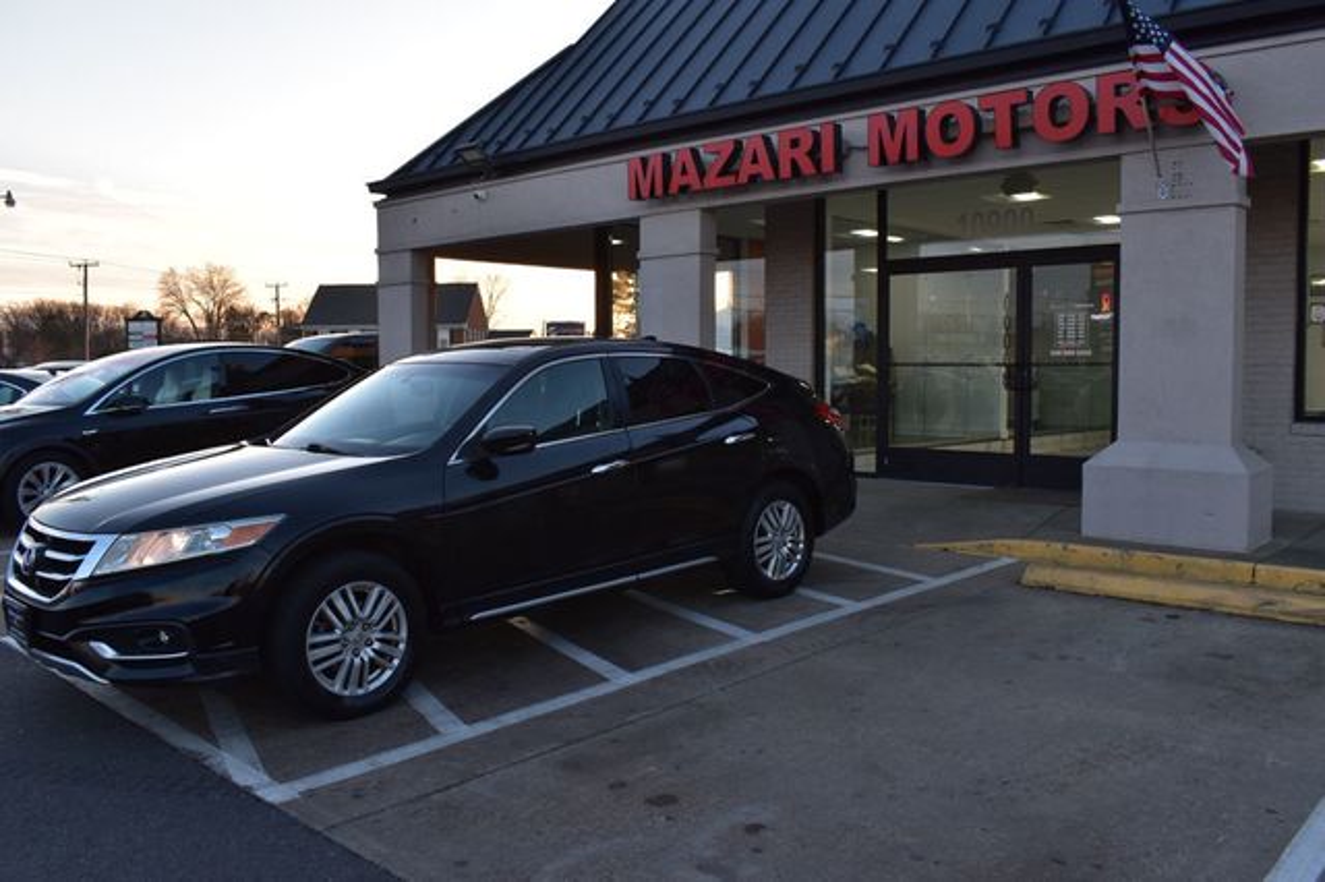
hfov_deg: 62.0
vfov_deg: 43.6
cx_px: 662
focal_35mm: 30
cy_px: 441
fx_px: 1104
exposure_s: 1/125
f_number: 9
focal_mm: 20
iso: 400
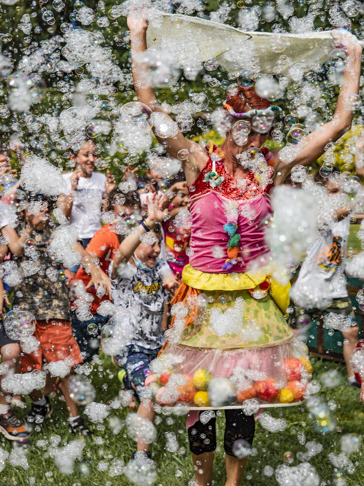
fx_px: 1122
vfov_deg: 24.4
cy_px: 243
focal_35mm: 80
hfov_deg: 18.4
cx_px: 182
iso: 200
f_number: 3.2
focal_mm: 40
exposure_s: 1/2000
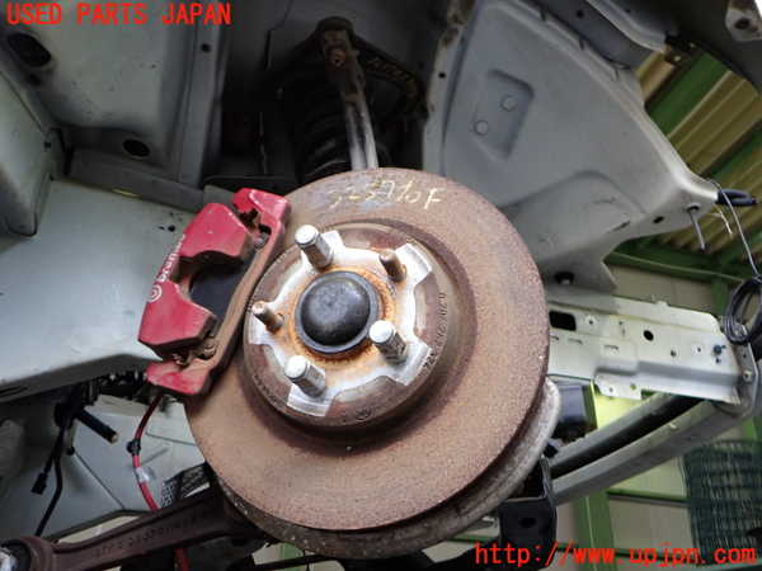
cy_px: 286
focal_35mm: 30
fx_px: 660
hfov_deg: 60.0
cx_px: 381
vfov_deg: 46.8
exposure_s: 1/50
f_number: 2.3
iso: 200
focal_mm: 5.4
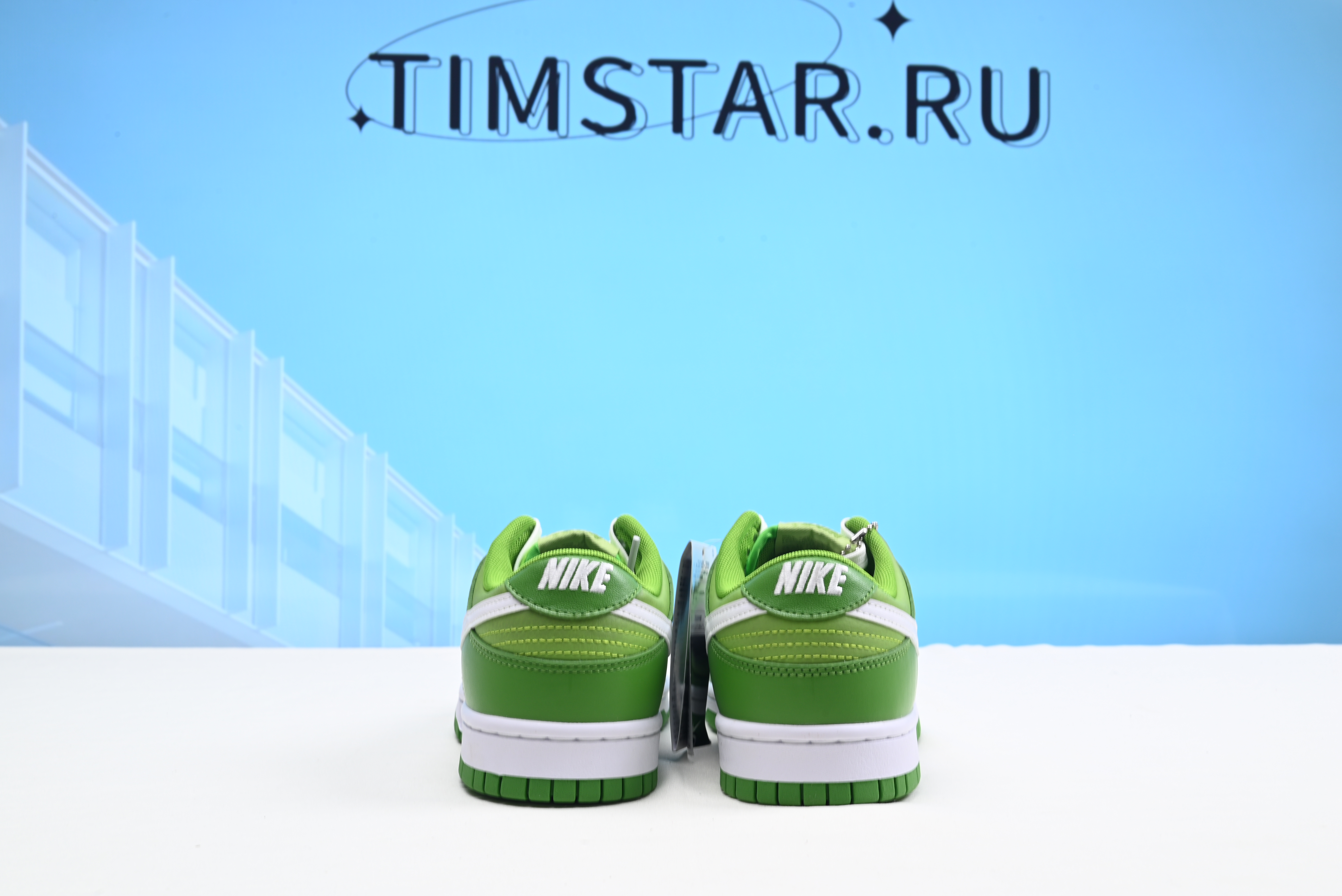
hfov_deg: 48.4
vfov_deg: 33.4
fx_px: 1492
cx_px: 671
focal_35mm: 40
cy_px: 448
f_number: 16
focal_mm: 40
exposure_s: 1/2
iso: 100
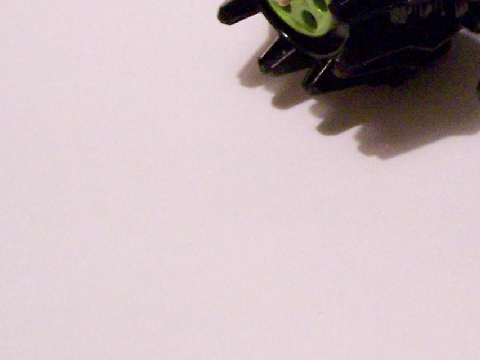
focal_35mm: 130
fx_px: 1803
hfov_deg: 14.2
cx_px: 717
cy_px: -88
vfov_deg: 11.2
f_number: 2.9
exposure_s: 1/20
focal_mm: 7.1
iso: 400
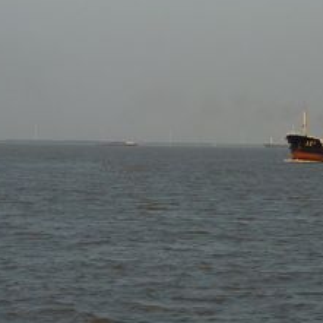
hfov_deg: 12.0
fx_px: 1541
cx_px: 146
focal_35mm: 146
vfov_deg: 12.0
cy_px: 124
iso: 80
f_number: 3.1
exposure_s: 1/1000
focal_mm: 7.4
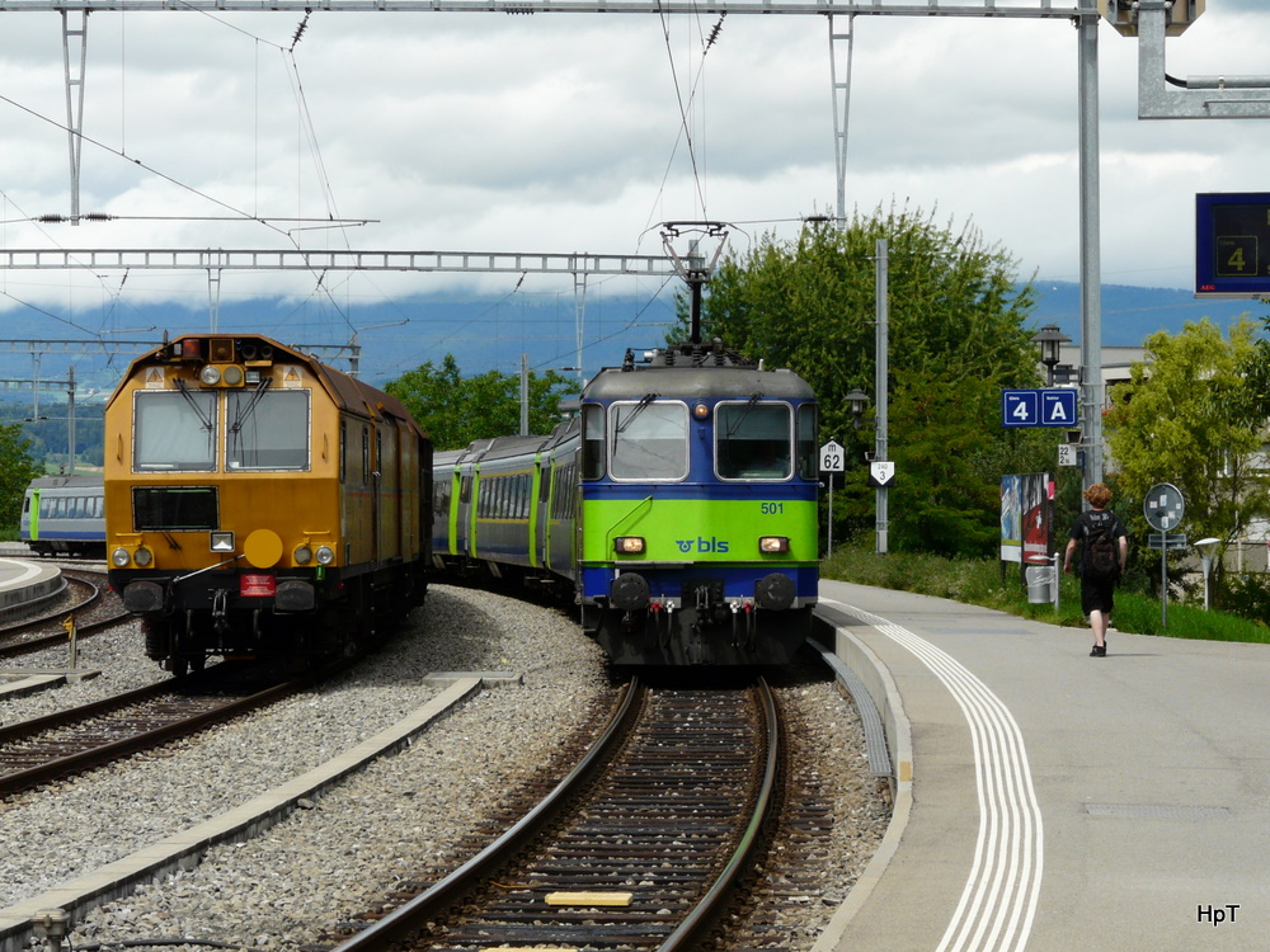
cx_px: 635
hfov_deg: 17.6
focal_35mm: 112
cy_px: 476
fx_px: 4109
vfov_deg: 13.2
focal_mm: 18.3
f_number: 6.3
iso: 100
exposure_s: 1/400
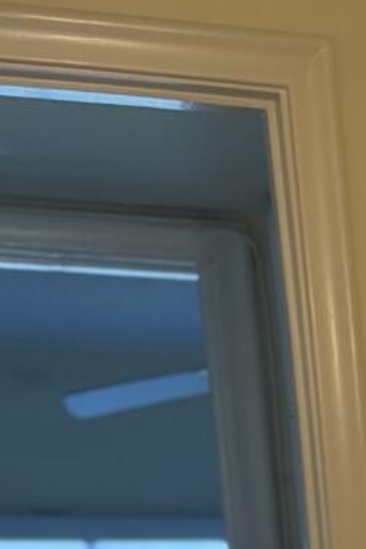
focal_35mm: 142
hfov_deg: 8.5
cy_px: 1134
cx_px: 990
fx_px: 2165
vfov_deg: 12.5
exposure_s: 1/143
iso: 125
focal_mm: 5.96
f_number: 1.6
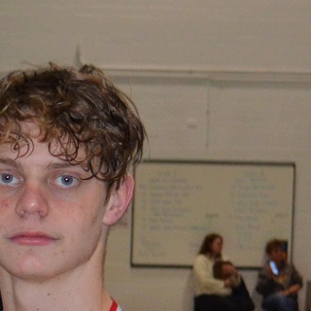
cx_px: -113
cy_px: 488
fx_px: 1982
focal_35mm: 195
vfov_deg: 8.7
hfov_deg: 8.8
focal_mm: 32
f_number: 4.8
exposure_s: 1/60
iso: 900
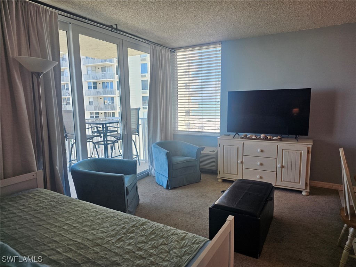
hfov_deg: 73.9
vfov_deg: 58.9
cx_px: 178
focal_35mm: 23
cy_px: 134
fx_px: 237
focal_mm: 6.3
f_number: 1.7
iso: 100
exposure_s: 1/207
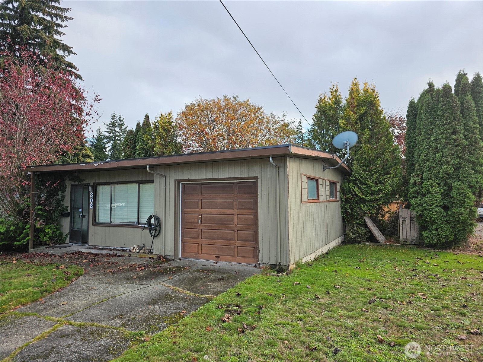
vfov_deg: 58.9
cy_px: 181
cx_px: 242
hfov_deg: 73.9
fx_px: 321
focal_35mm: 23
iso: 20
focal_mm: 6.3
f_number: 1.7
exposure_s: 1/431
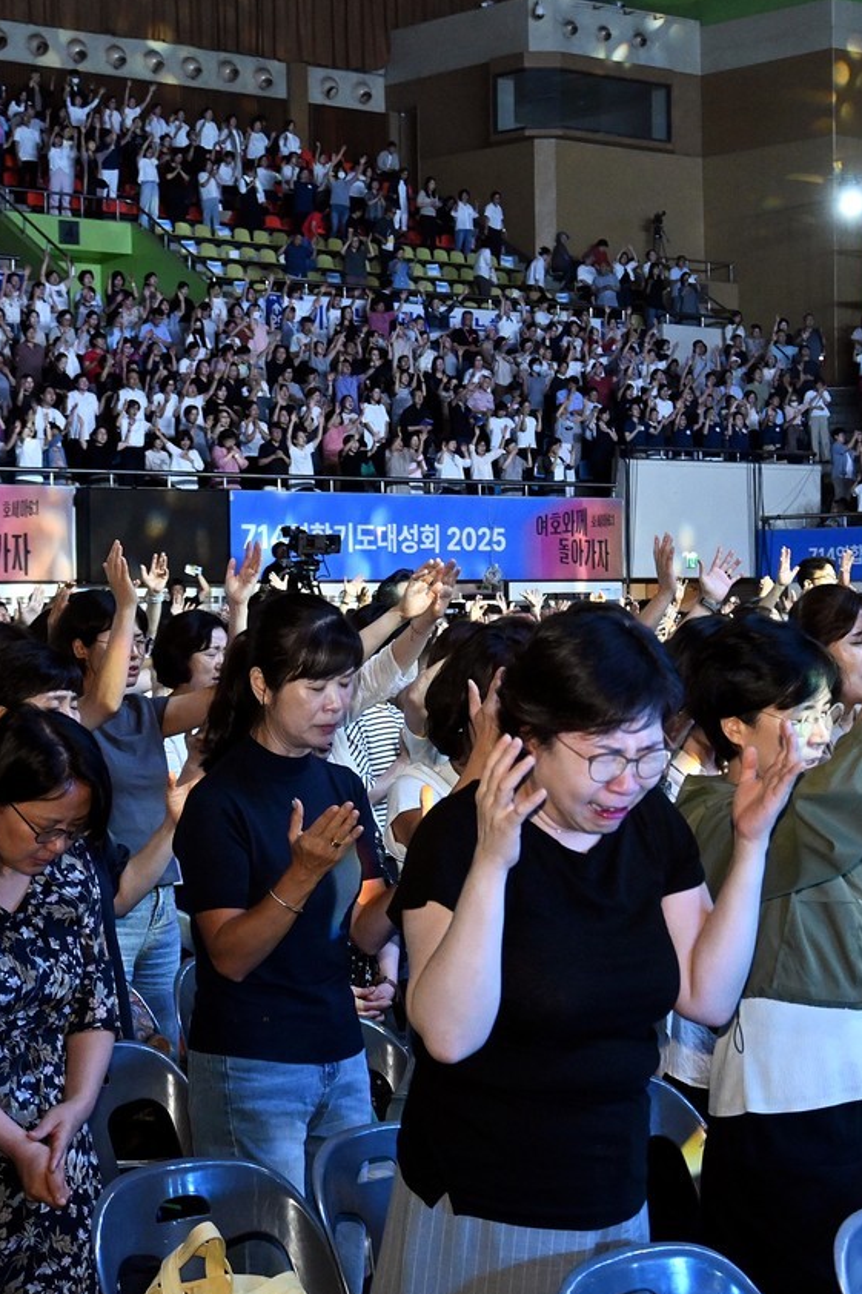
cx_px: 532
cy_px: 645
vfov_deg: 27.3
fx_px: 2664
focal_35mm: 74
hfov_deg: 18.4
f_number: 5
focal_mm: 32.5
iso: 2800
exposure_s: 1/60
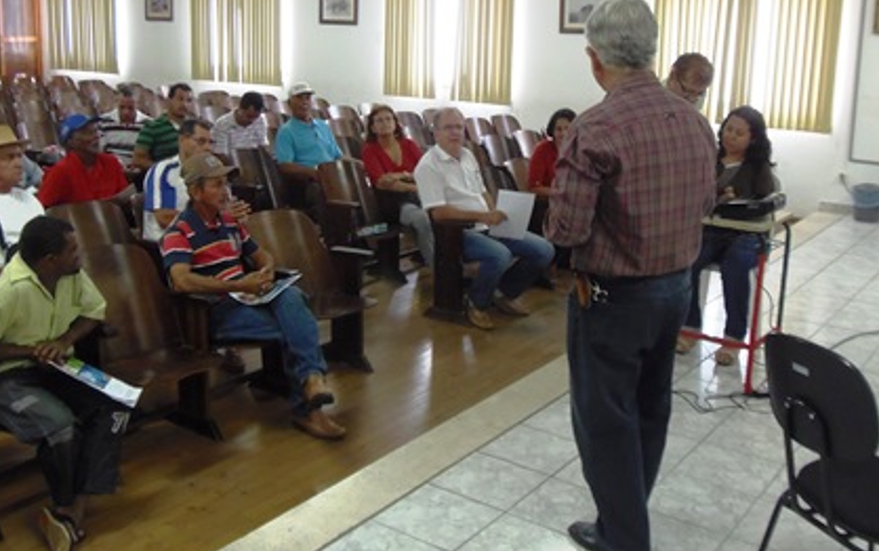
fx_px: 911
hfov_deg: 51.4
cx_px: 400
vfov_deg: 33.3
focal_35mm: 38
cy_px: 182
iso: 250
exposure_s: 1/30
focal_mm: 5.5
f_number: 3.2
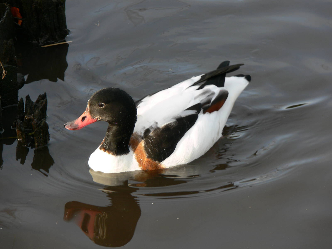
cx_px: 166
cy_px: 124
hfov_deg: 8.0
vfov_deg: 6.0
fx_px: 2379
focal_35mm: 248
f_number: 5
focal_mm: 52.4
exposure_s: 1/125
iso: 80
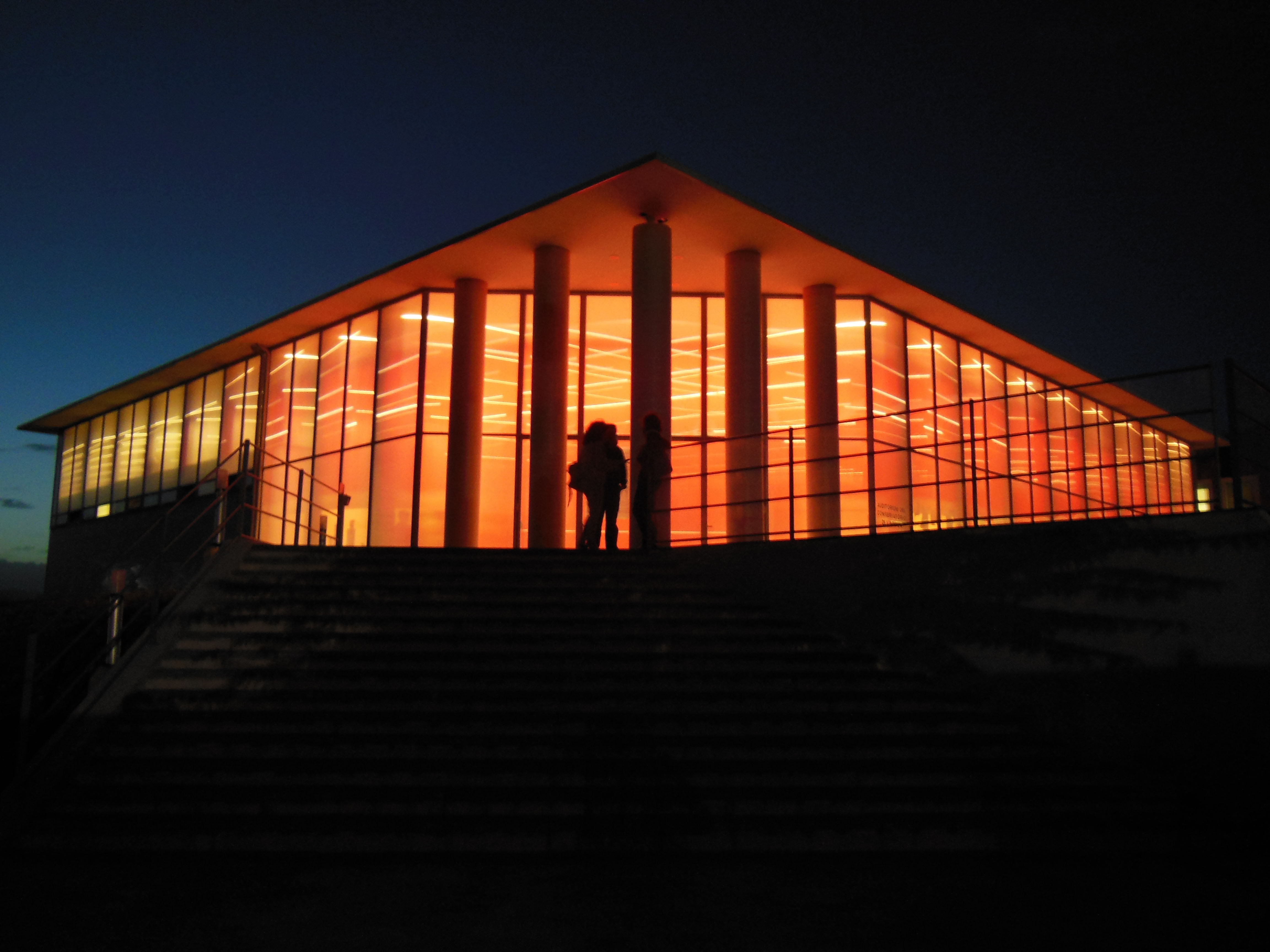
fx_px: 1064
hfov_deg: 61.7
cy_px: 476
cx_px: 635
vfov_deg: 48.2
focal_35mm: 29
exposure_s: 1/4
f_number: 3.7
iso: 400
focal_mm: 5.2
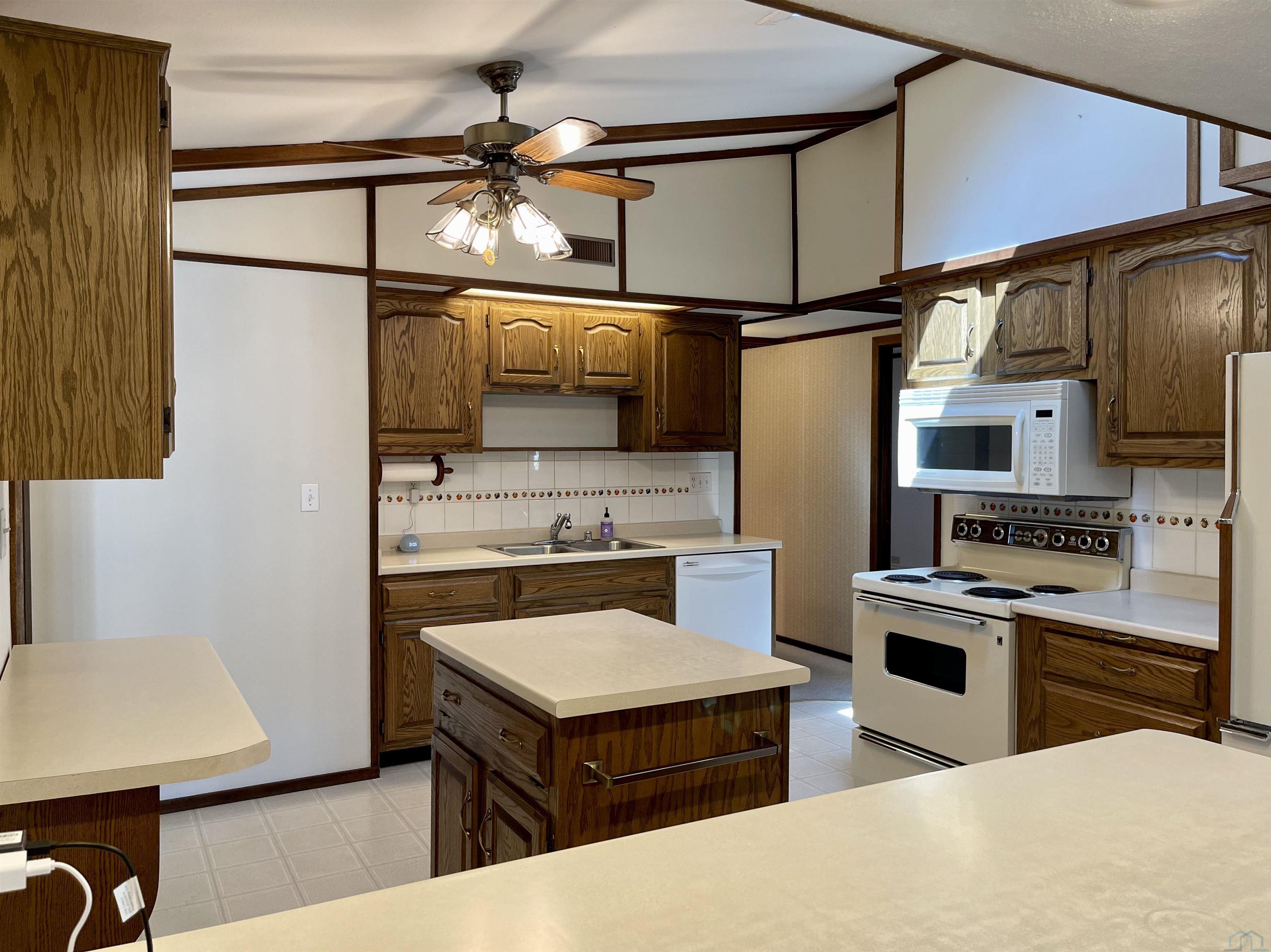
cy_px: 476
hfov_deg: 67.3
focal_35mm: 26
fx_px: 954
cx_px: 636
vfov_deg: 53.1
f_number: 1.6
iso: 125
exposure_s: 1/120
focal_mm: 5.1
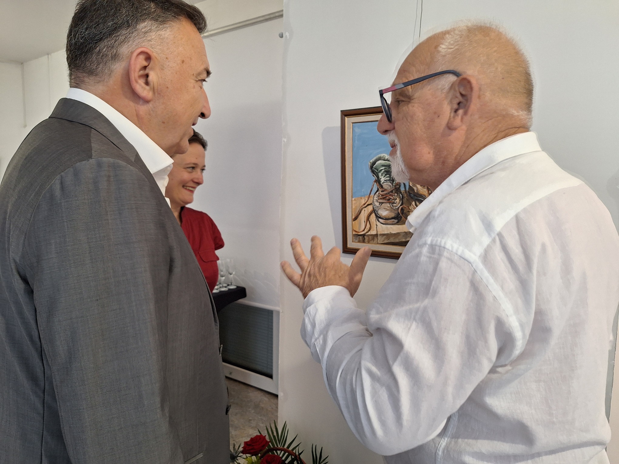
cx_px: 310
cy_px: 232
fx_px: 411
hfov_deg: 73.9
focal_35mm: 23
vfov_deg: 58.9
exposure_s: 1/50
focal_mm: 5.54
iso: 160
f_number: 1.8
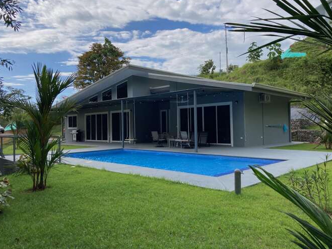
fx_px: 278
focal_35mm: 29
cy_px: 124
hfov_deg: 61.7
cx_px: 168
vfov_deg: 48.2
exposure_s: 1/1499
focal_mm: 3.99
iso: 20
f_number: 1.8
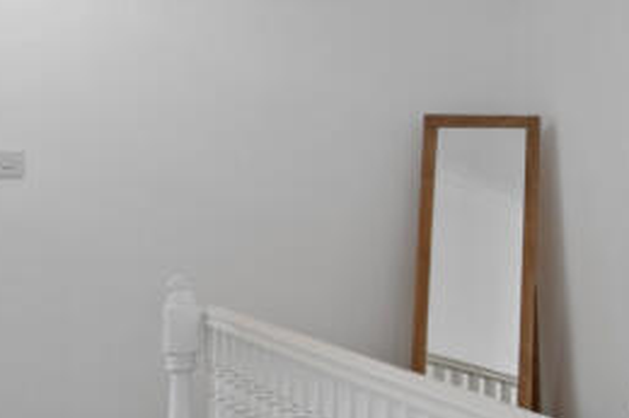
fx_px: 1100
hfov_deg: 24.5
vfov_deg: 21.5
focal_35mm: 63
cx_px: 951
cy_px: 202
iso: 200
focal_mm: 16
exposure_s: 1/2
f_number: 8
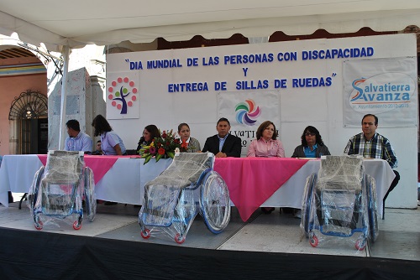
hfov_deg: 53.1
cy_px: 140
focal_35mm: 36
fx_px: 420
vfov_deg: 36.9
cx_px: 210
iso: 100
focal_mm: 24
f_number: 6.3
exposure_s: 1/160
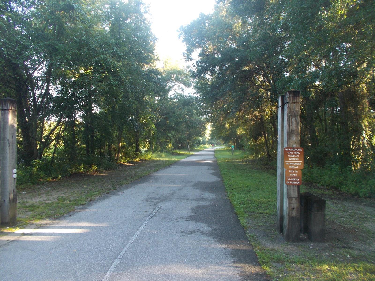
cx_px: 188
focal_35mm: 26
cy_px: 140
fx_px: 282
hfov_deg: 67.3
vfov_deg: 53.1
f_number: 3.2
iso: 125
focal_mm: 4.6
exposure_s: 1/25
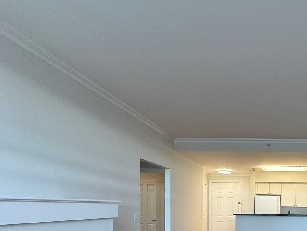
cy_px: 215
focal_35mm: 28
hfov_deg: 55.4
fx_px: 248
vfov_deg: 44.4
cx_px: 274
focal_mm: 2.22
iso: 125
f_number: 2.2
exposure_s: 1/120
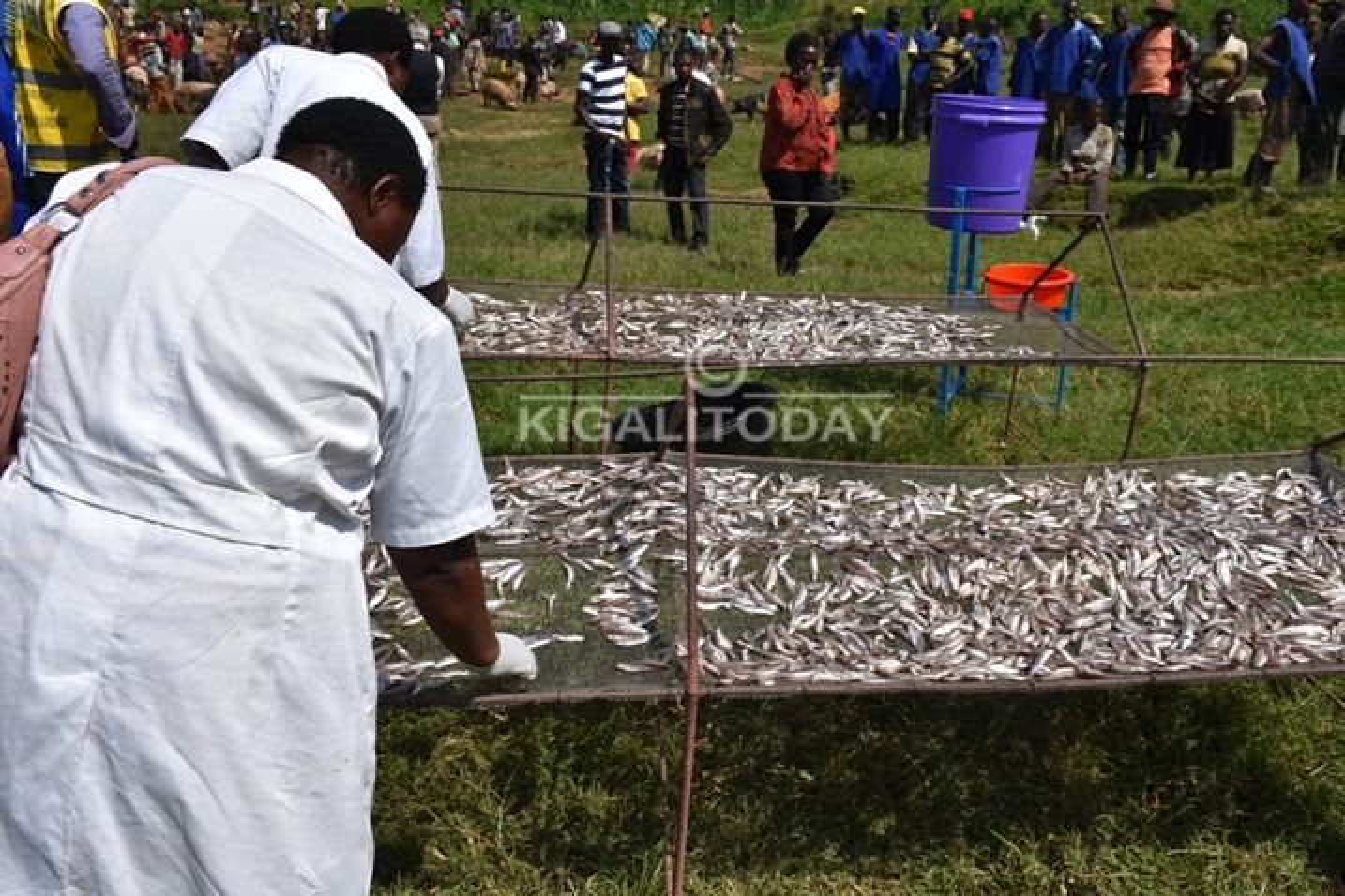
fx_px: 1121
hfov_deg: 61.9
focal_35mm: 30
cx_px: 672
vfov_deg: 43.6
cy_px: 448
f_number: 9
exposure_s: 1/500
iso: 100
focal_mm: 20
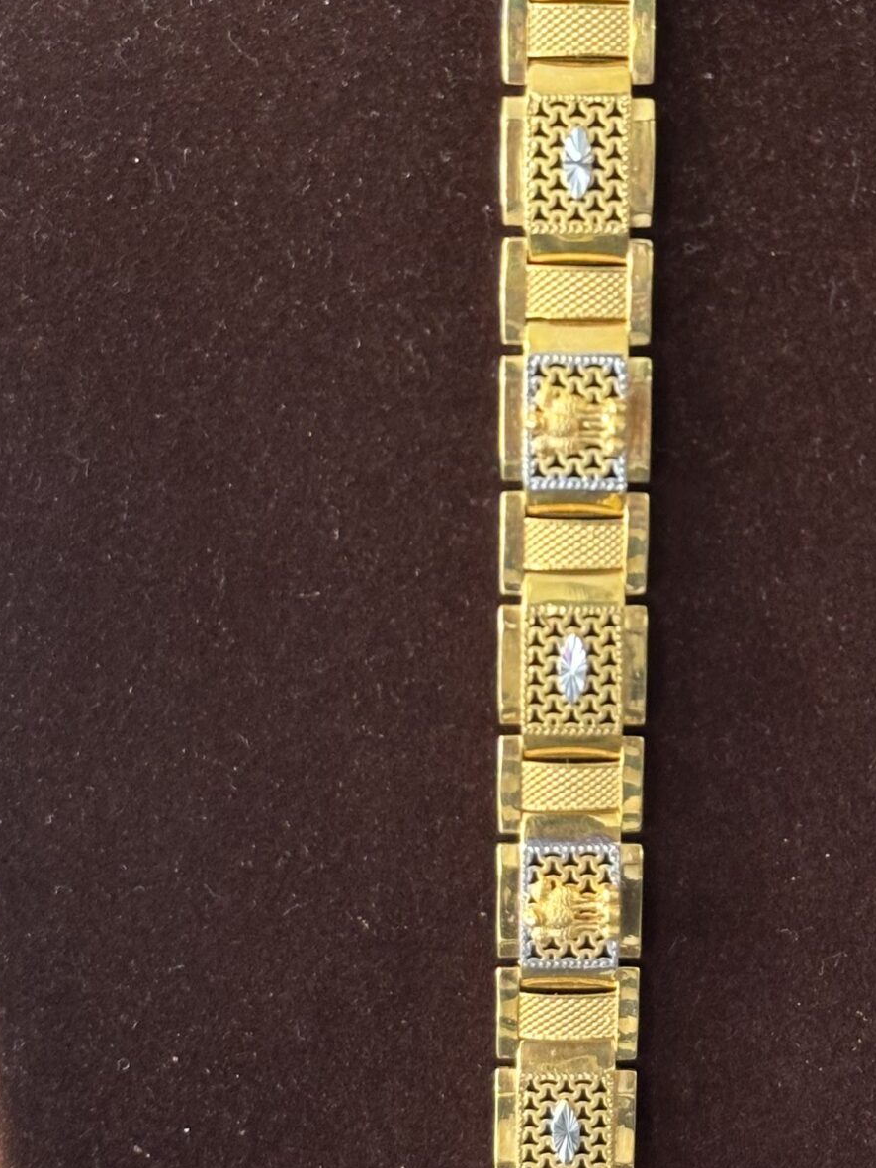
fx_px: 3510
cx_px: 682
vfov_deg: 18.9
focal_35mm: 104
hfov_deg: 14.2
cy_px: 530
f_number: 1.78
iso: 160
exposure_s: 1/50
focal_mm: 6.86
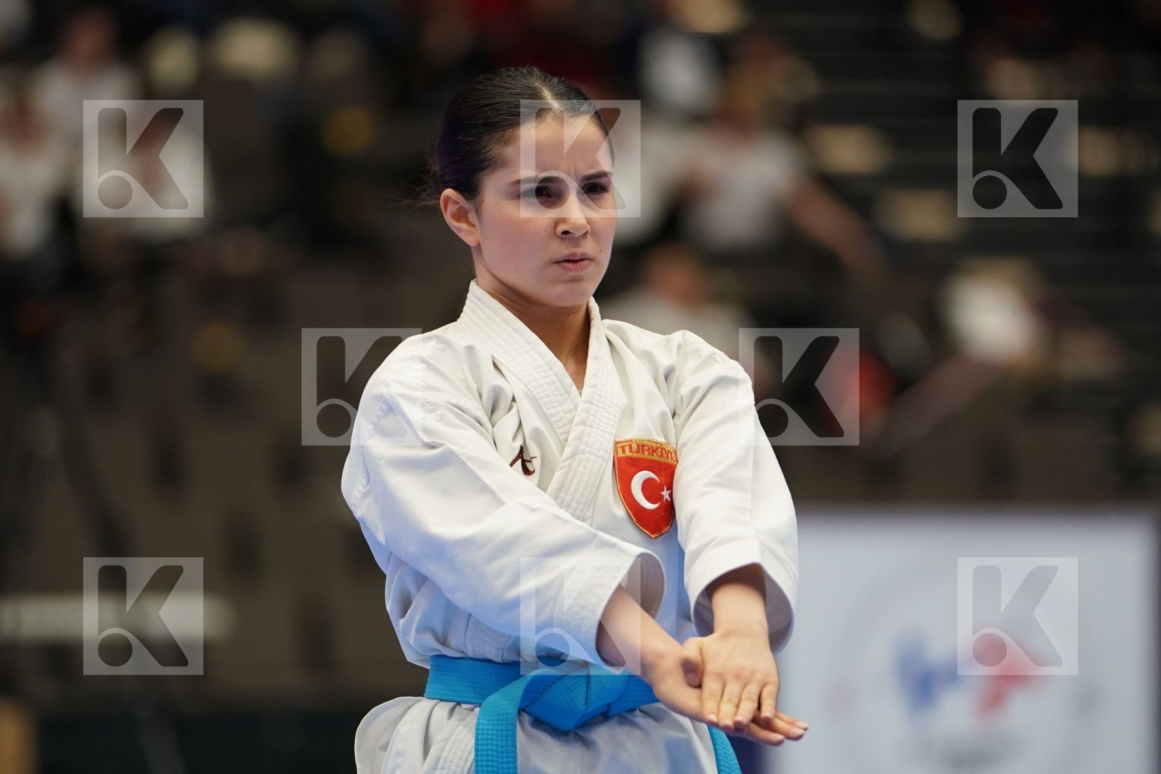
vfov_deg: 5.0
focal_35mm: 276
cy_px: 387
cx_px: 580
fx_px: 8900
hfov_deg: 7.5
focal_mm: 184
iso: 1250
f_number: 2.8
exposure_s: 1/500
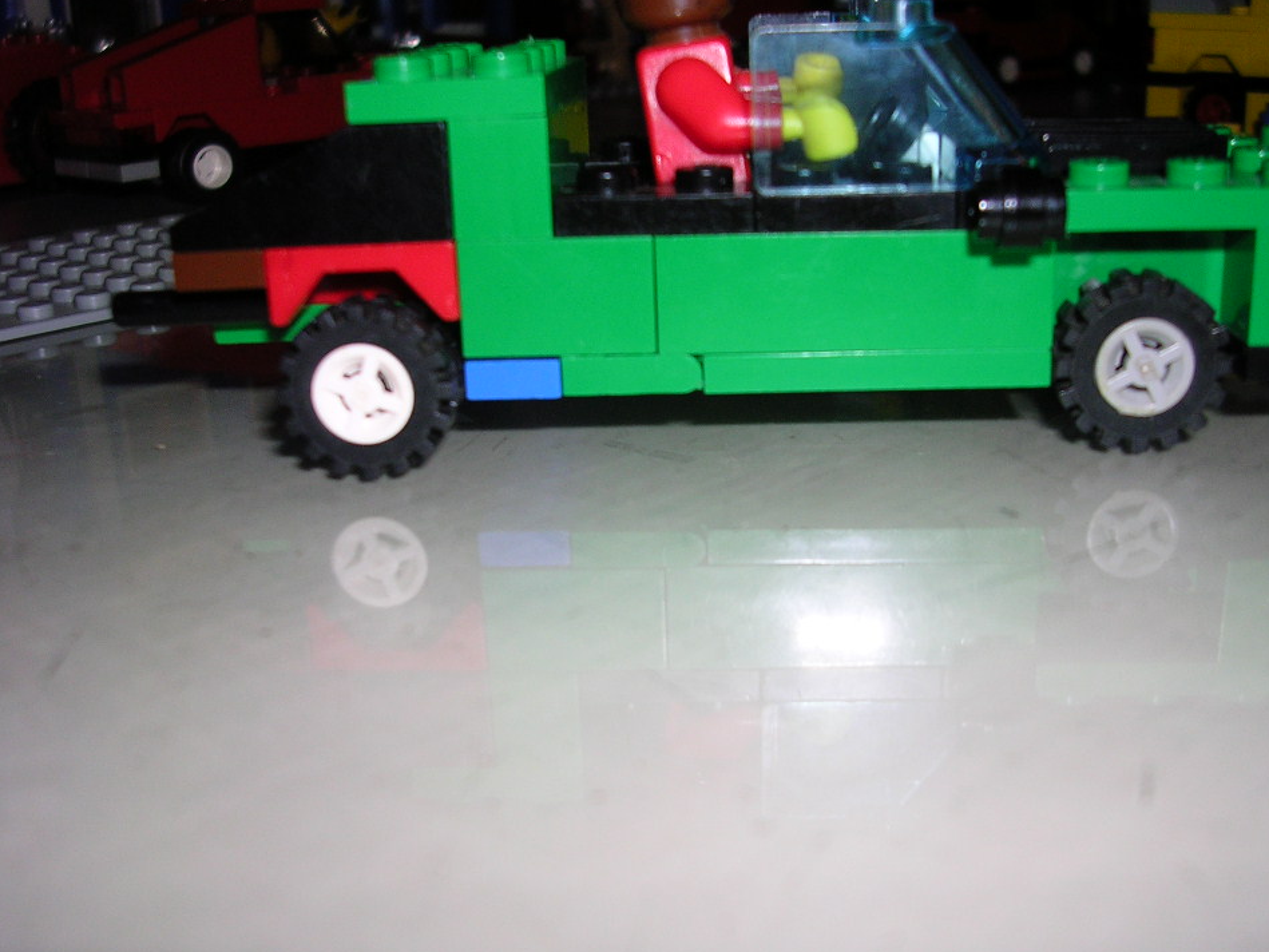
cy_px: 477
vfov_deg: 35.1
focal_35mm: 41
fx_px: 1503
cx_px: 674
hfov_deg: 45.7
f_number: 2.8
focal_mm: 5.8
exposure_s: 1/60.1
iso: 50
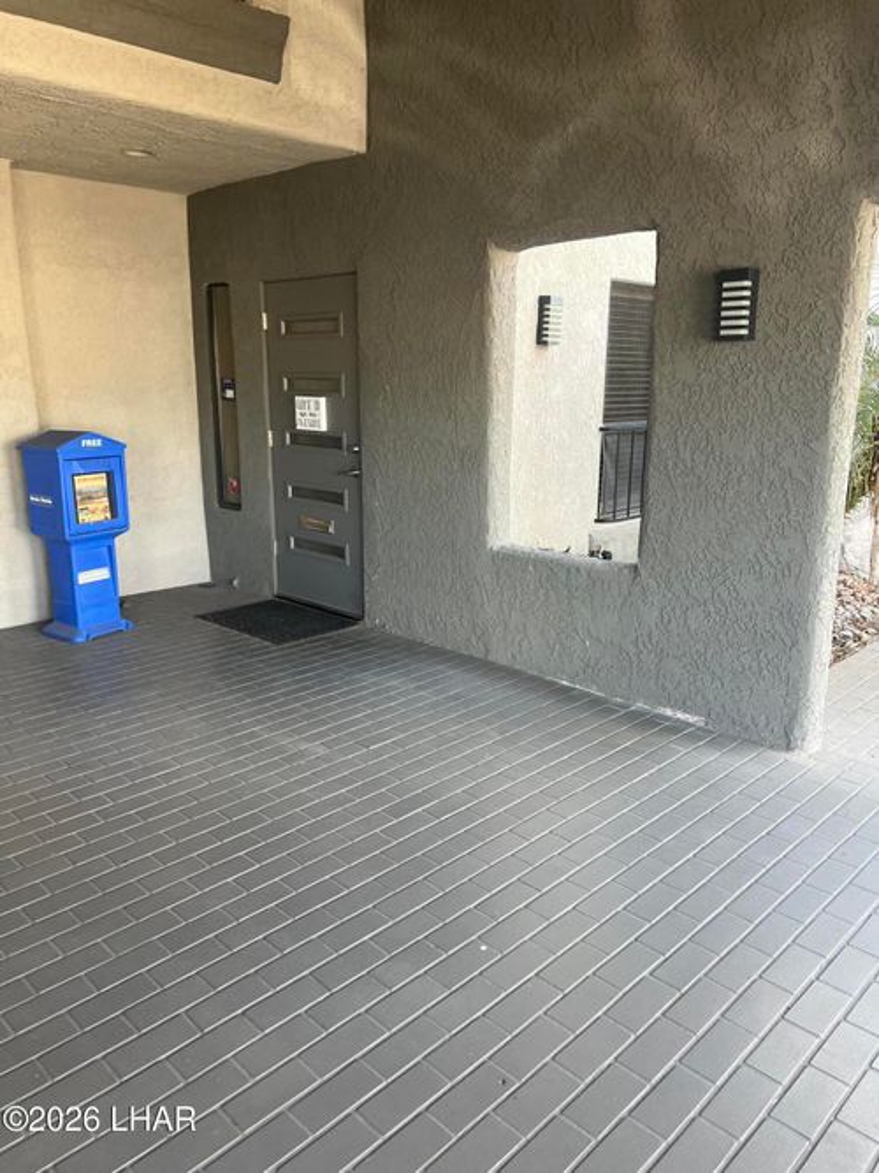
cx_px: 440
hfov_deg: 53.0
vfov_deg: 67.3
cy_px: 586
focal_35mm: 26
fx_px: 881
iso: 64
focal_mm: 5.7
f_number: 1.5
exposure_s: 1/121
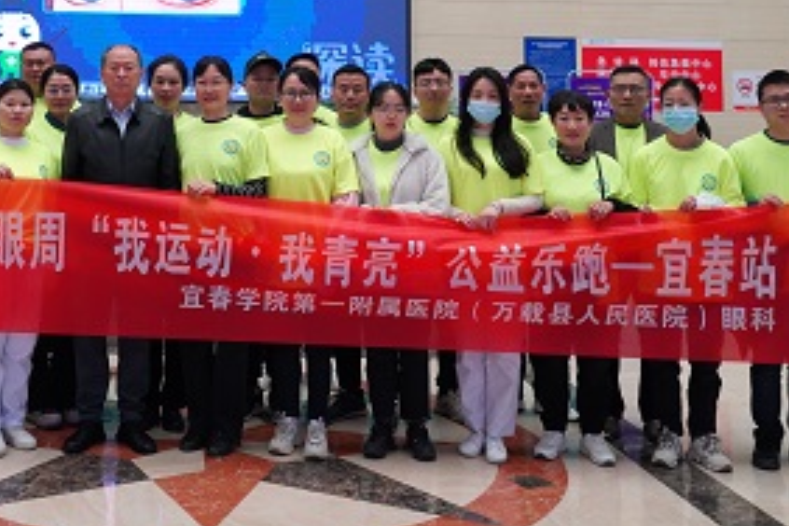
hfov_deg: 37.8
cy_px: 28
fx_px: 1118
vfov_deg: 25.5
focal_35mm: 51
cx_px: 190
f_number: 5.6
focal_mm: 24
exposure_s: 1/200
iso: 3200
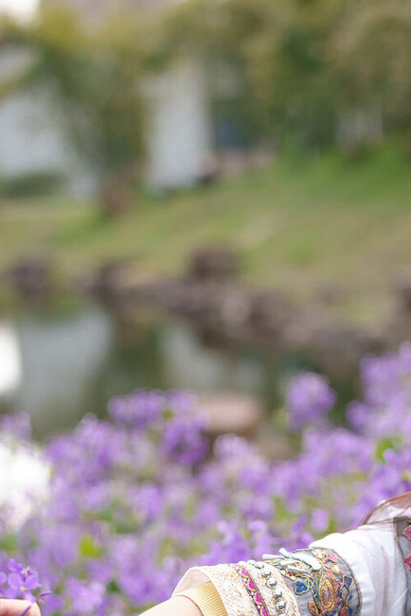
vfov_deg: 16.6
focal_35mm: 121
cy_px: 594
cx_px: 257
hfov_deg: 11.3
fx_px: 2072
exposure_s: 1/800
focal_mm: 50
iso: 100
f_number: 1.4
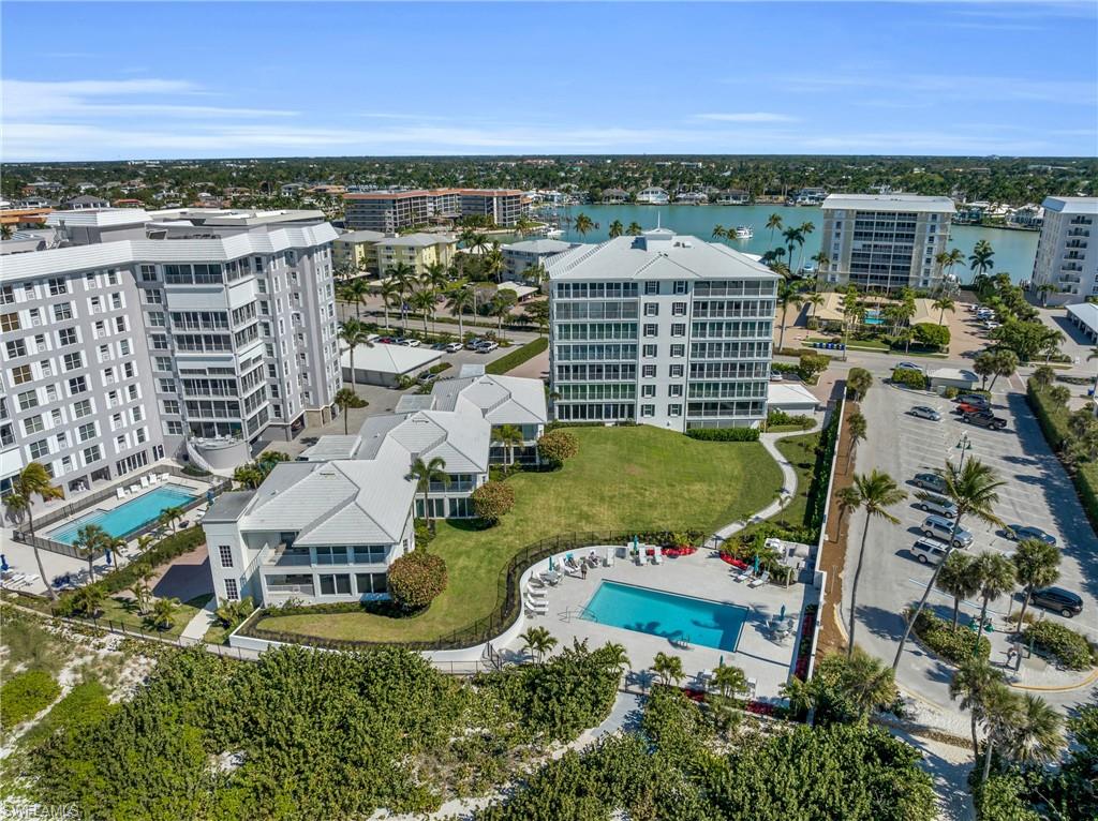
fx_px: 761
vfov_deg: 56.7
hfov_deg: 71.6
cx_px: 549
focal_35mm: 24
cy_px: 410
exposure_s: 1/120
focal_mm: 12.29
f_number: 4
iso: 100
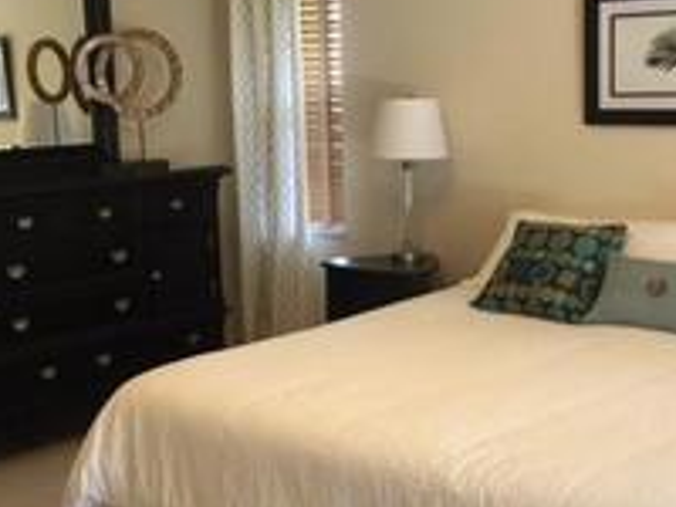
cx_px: 331
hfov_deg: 33.2
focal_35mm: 58
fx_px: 1133
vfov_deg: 25.2
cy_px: 291
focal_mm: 4.15
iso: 50
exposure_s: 1/15
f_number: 2.2
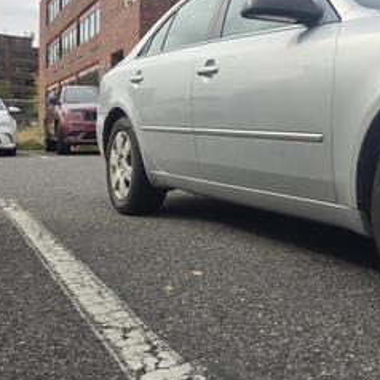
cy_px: 128
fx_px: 534
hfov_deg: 36.3
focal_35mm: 43
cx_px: 354
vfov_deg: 38.7
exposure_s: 1/1081
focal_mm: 5.4
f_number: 1.8
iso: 25
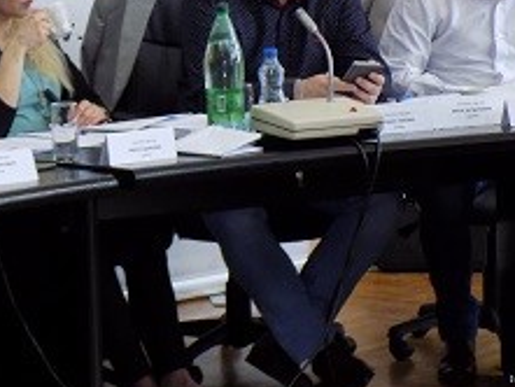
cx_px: -82
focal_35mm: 190
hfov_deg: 10.3
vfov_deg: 7.8
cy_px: 124
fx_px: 2828
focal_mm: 12.5
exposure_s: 1/30
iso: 250
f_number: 4.2
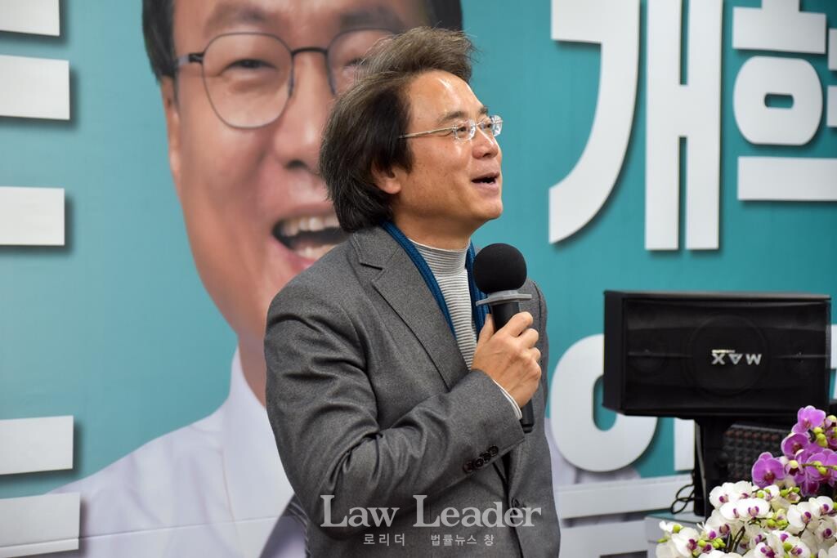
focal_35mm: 102
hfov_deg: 20.0
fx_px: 2372
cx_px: 418
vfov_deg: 13.4
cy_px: 279
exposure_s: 1/160
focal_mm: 68
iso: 1250
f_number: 5
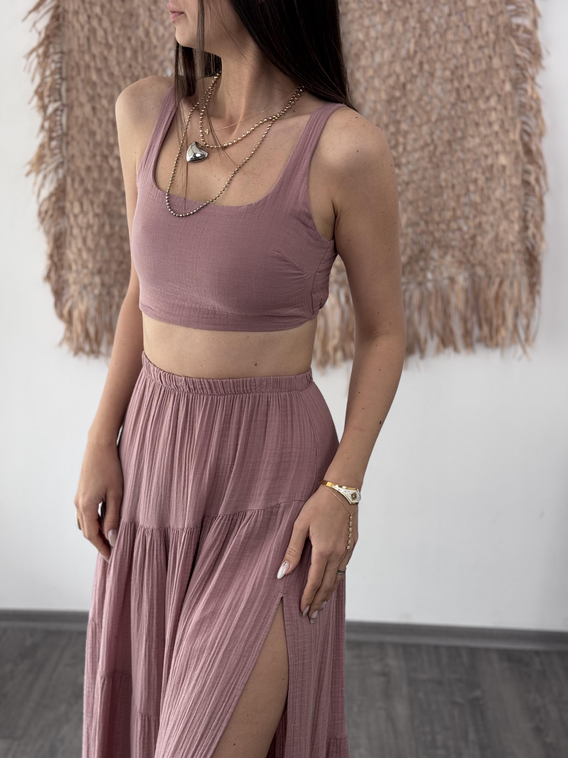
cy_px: 379
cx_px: 284
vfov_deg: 39.7
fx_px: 1050
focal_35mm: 48
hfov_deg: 30.3
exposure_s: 1/121
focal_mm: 6.76
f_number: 1.78
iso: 64
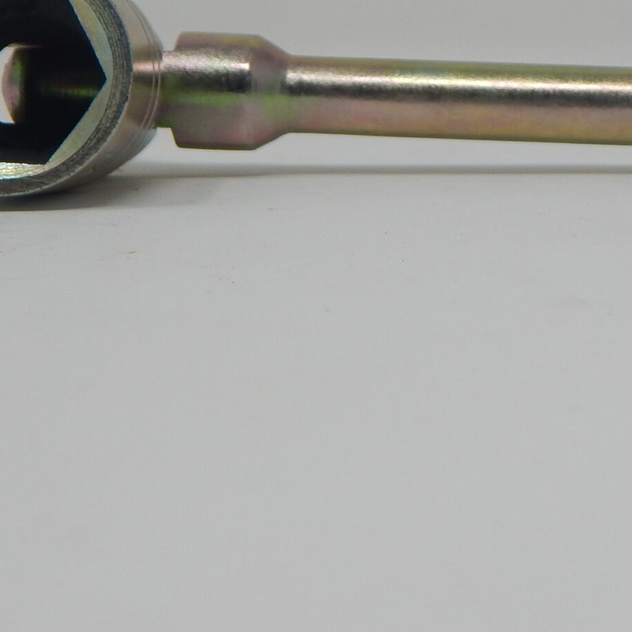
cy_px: 70
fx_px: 1591
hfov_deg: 21.5
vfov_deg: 22.0
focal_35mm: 77
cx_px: 659
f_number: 3.2
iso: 125
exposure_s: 1/160
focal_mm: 5.6
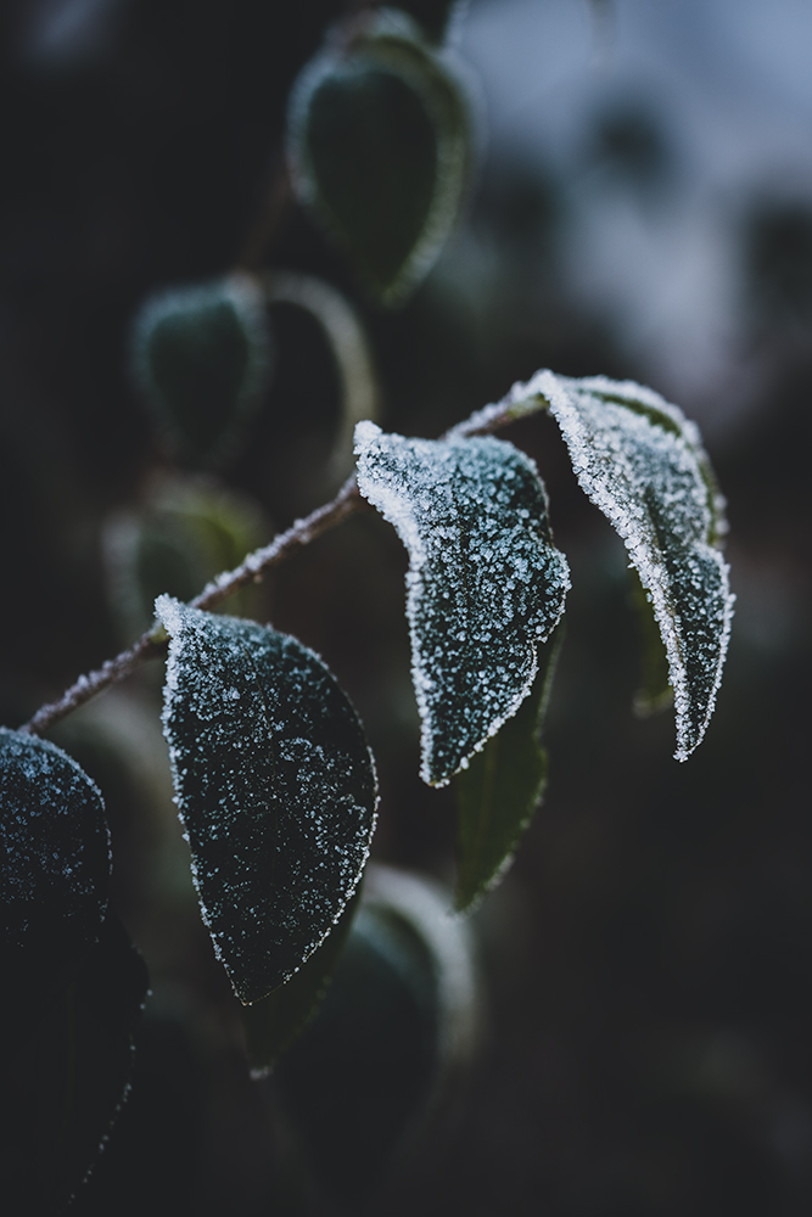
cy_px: 608
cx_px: 406
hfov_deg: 15.2
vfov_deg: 22.6
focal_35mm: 90
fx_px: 3044
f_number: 4
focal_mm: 90
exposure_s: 1/160
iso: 400
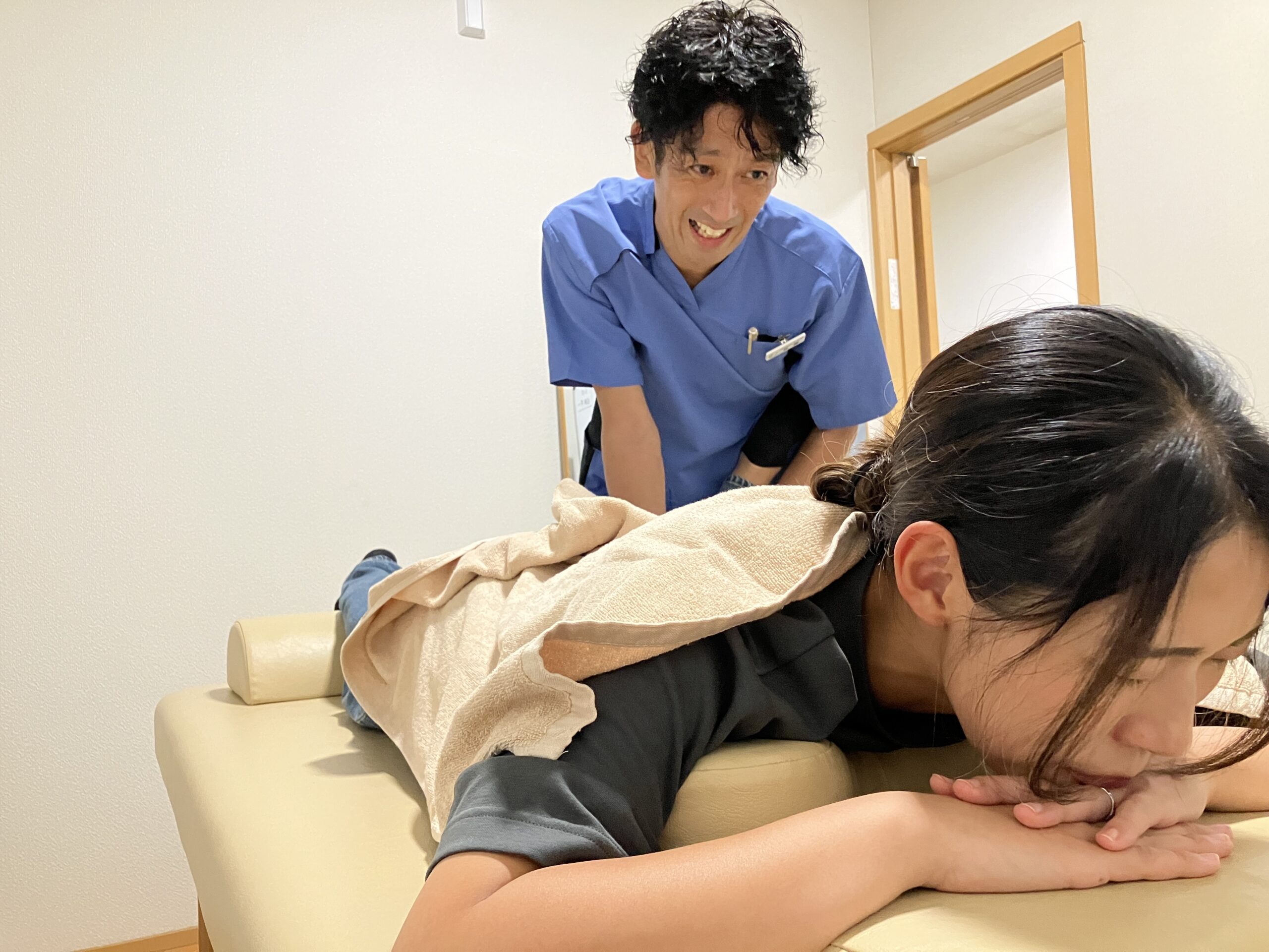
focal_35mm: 28
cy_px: 476
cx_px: 634
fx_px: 1026
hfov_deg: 63.4
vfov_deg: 49.7
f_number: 1.8
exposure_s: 1/55
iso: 320
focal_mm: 3.99
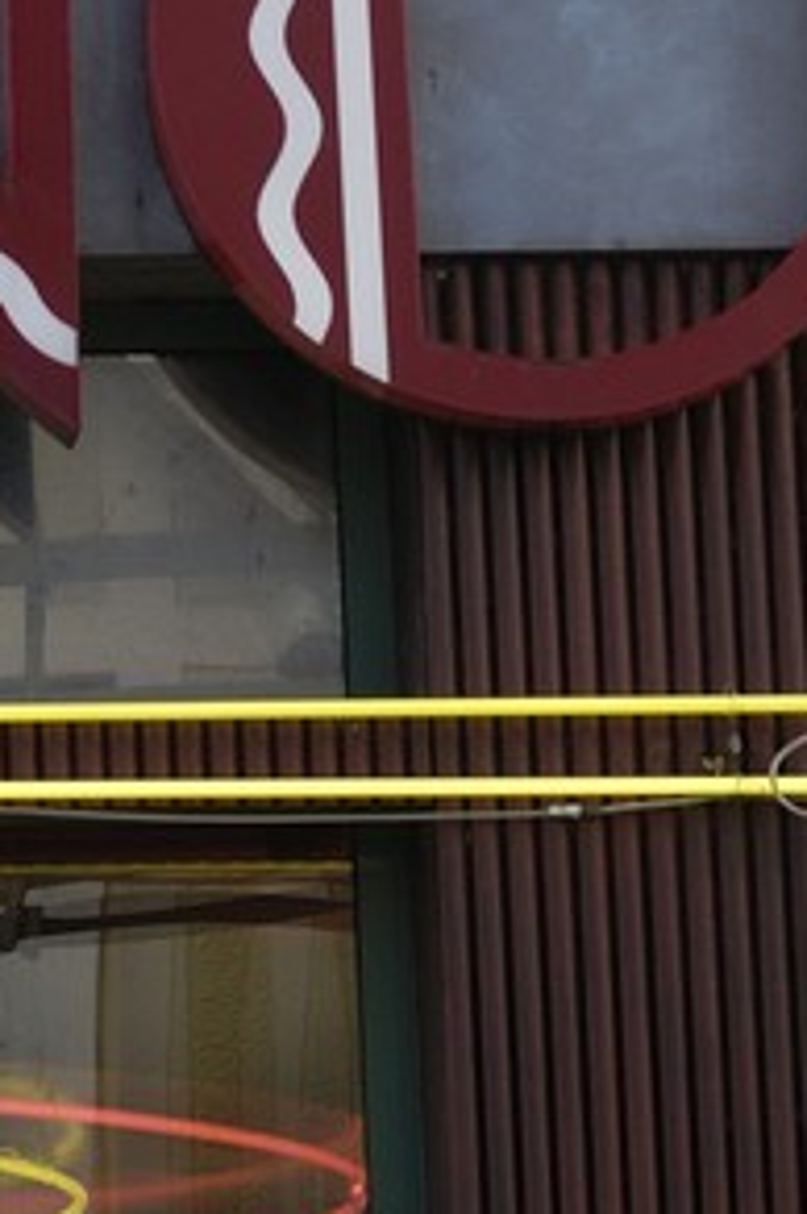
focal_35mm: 345
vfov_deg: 5.8
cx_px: -1019
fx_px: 11627
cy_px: -1347
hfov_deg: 3.9
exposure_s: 1/125
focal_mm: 42
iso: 100
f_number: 5.6
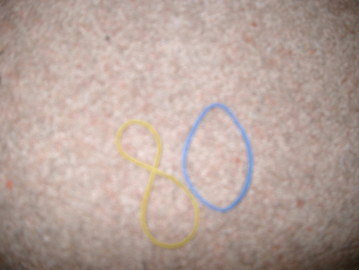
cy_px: 135
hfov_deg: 50.1
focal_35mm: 37
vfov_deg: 38.7
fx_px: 384
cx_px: 180
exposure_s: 1/60
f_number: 2.6
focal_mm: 7.6
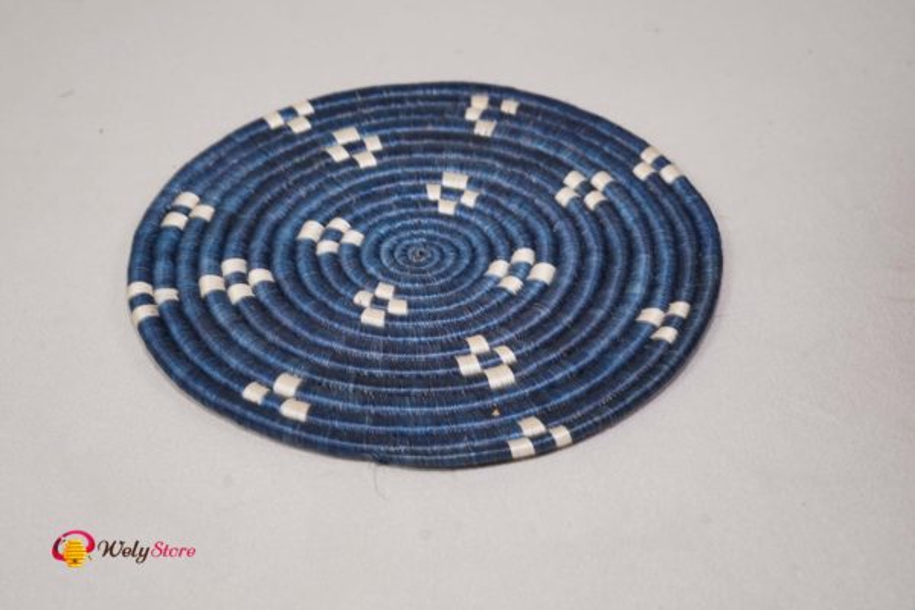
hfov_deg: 39.6
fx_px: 1271
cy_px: 305
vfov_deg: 27.0
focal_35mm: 50
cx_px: 458
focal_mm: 50
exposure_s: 1/80
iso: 800
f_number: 6.3
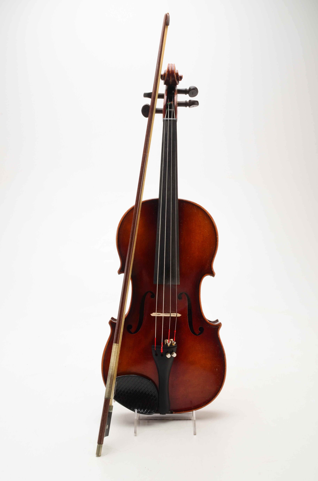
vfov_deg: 51.4
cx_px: 159
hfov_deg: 35.3
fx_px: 499
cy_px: 240
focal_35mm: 38
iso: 100
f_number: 20
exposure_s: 1/160
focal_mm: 25
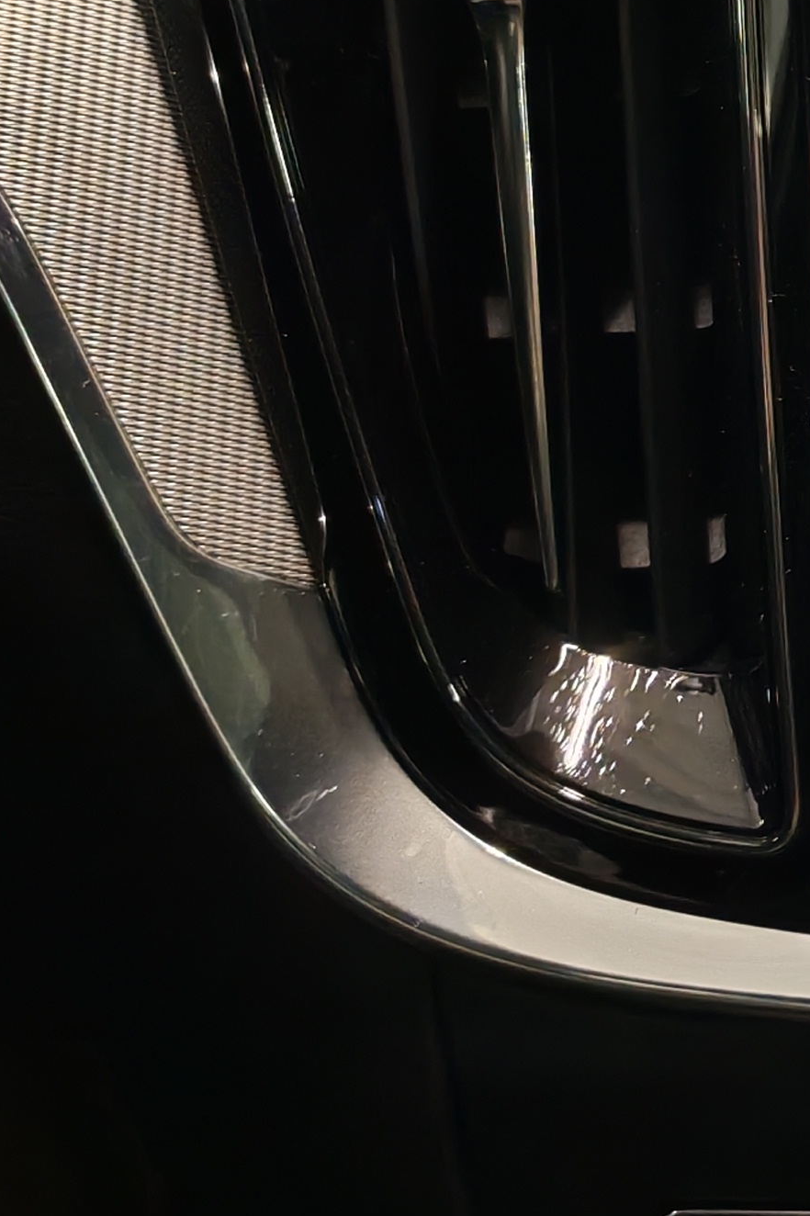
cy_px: 221
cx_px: 1569
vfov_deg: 19.6
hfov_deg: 12.0
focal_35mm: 103
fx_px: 3478
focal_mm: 6.12
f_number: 1.9
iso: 800
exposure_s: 1/50
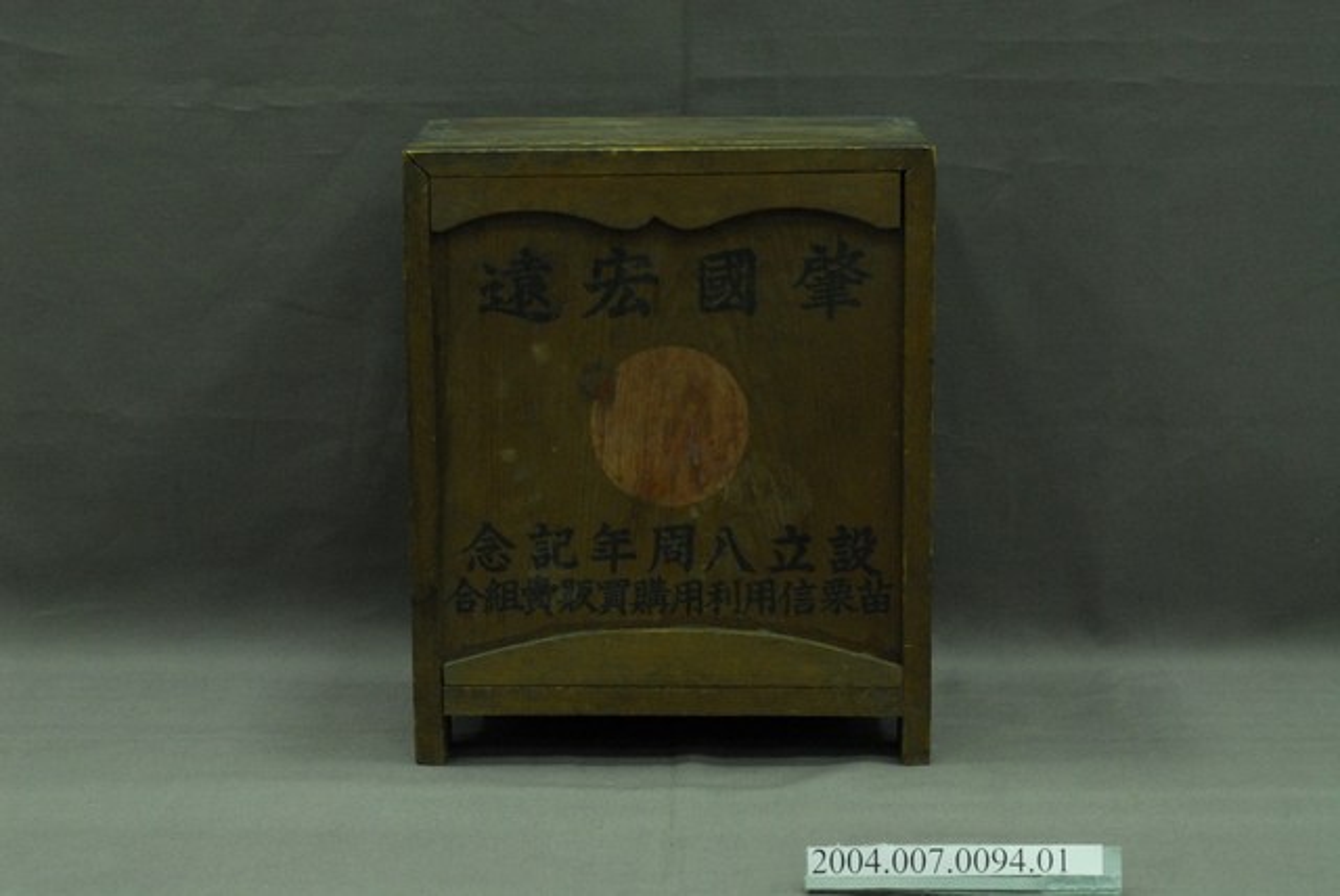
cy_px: 448
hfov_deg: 22.6
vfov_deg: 15.2
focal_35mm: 90
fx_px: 3353
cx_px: 670
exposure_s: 1/13
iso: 1000
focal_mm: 60
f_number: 10
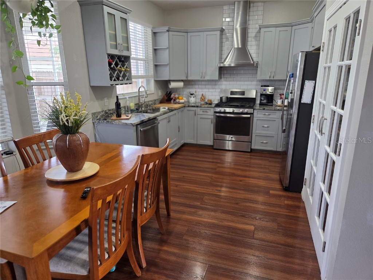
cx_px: 186
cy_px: 140
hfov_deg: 73.9
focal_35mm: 23
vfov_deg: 58.9
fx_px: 248
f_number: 1.8
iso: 250
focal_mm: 5.4
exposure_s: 1/120
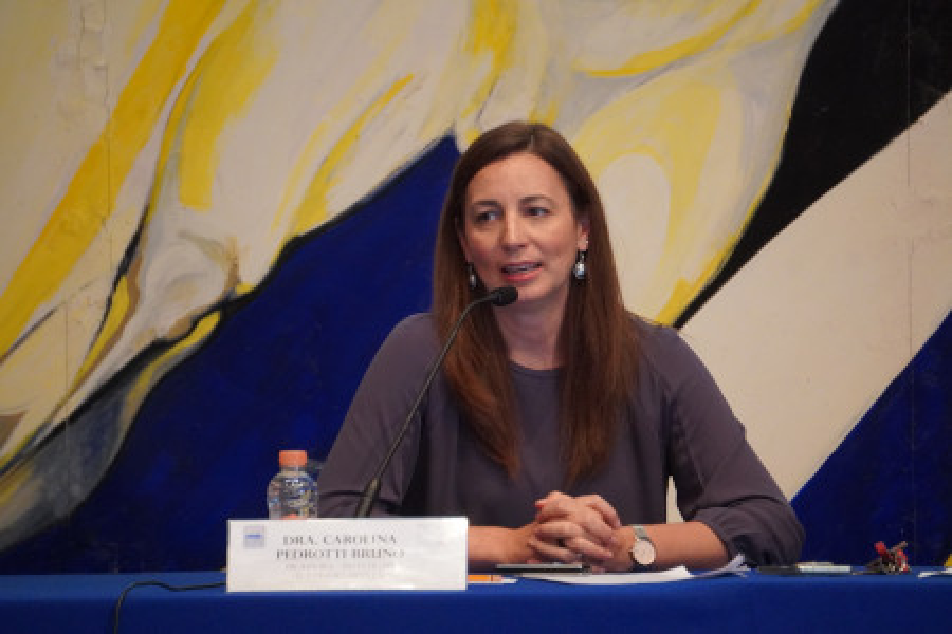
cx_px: 476
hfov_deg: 6.5
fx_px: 8329
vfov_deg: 4.4
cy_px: 317
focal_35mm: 315
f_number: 6.3
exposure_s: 1/50
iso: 6400
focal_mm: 210
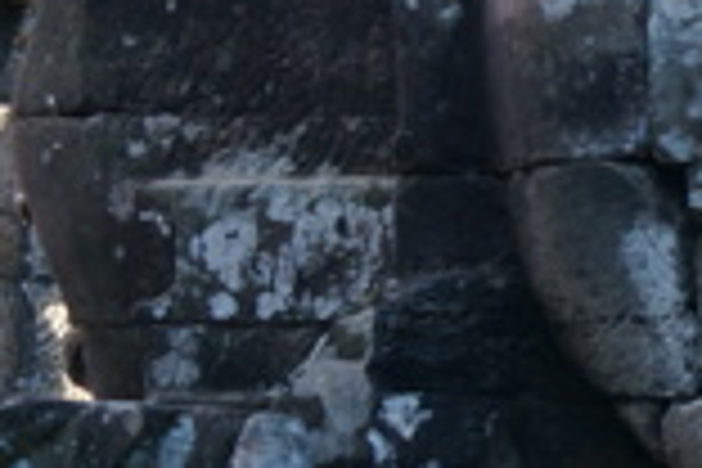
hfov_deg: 8.5
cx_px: 1476
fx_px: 4412
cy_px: -374
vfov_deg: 6.0
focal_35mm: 226
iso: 100
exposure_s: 1/80
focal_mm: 23
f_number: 5.6
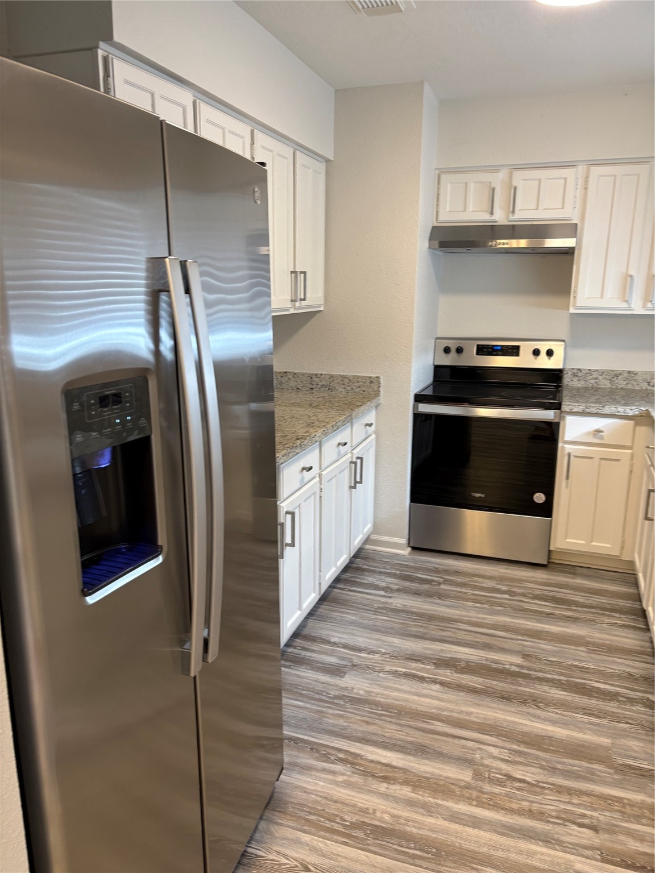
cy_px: 436
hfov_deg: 53.1
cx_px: 328
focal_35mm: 26
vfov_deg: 67.3
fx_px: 656
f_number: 1.6
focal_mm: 5.96
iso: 160
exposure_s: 1/60
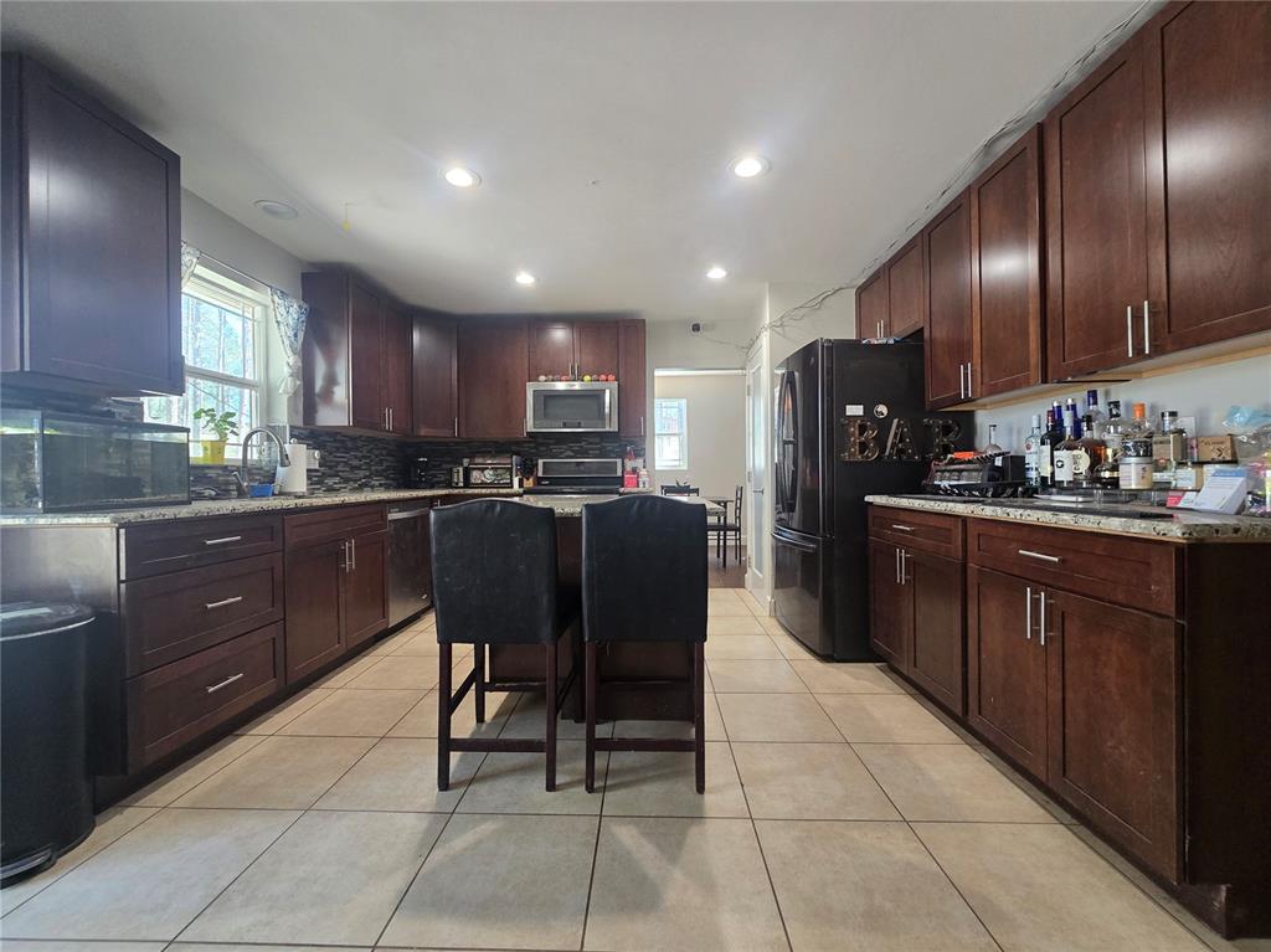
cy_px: 476
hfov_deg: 106.2
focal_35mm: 13
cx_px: 636
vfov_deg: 89.9
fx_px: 477
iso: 250
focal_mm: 2.2
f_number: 2.2
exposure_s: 1/54.9
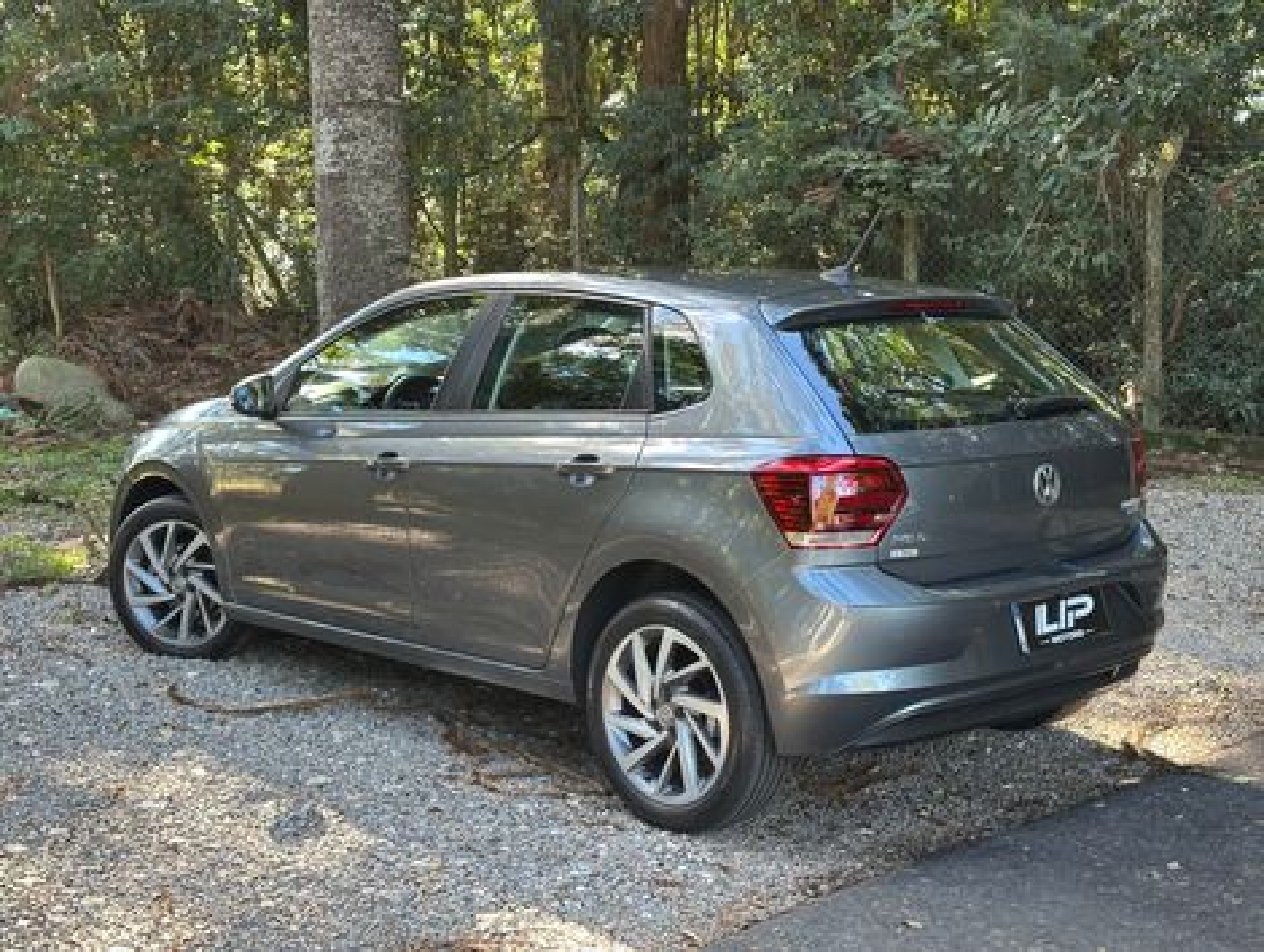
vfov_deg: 30.3
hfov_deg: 39.6
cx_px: 632
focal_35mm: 48
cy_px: 476
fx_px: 1755
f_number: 1.78
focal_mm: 6.86
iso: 80
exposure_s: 1/71
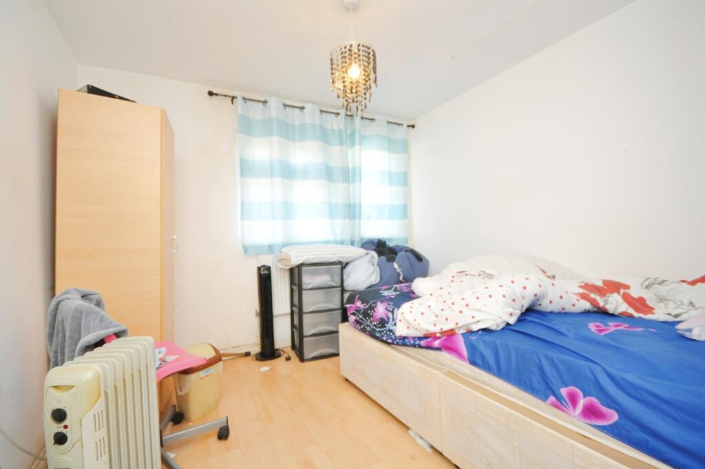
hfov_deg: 100.4
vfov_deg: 77.2
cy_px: 234
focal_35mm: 15
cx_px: 352
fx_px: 294
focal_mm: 10
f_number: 7.1
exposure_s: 1/60
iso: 800
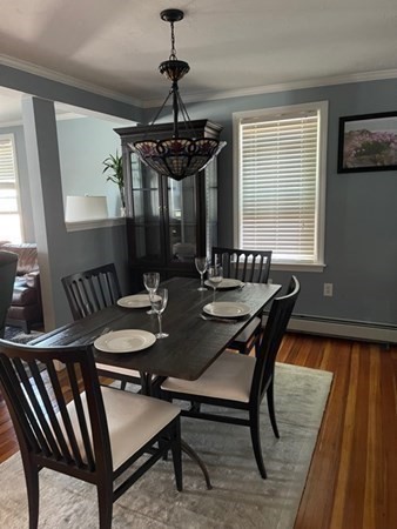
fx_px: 397
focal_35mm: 26
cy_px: 264
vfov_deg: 67.3
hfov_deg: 53.1
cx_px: 198
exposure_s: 1/30
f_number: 1.6
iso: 500
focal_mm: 5.1
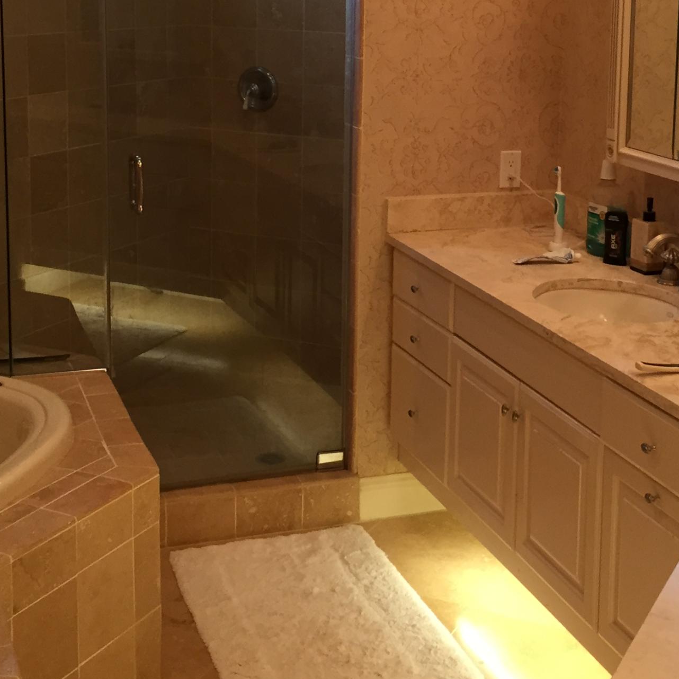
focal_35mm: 60
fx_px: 1332
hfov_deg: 28.6
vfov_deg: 28.2
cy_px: 180
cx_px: 400
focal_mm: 4.15
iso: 50
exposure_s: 1/30
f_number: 2.2
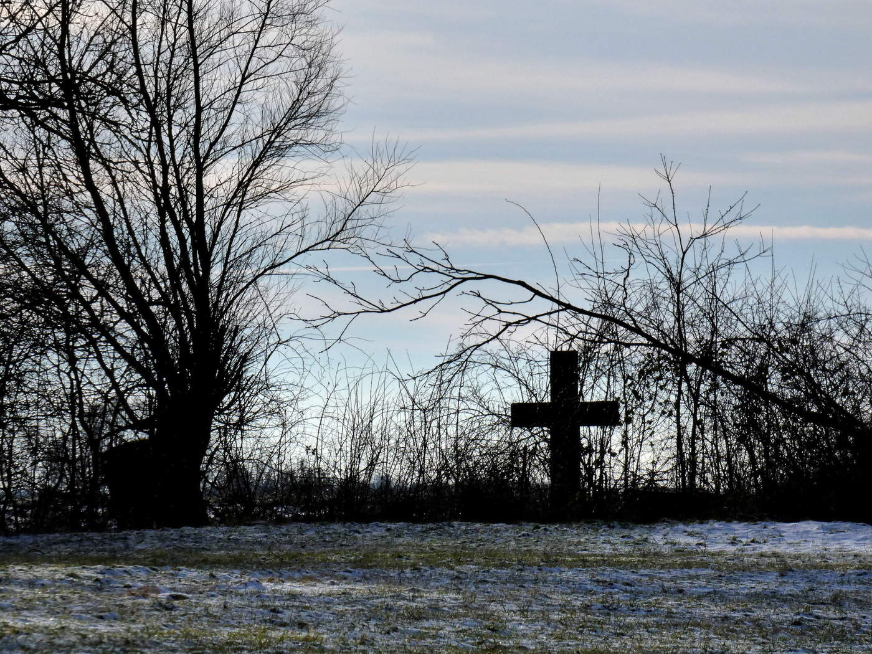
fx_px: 7784
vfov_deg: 4.8
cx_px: 436
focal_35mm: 309
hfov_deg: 6.4
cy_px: 327
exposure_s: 1/1000
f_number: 8
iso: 80
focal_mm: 55.4
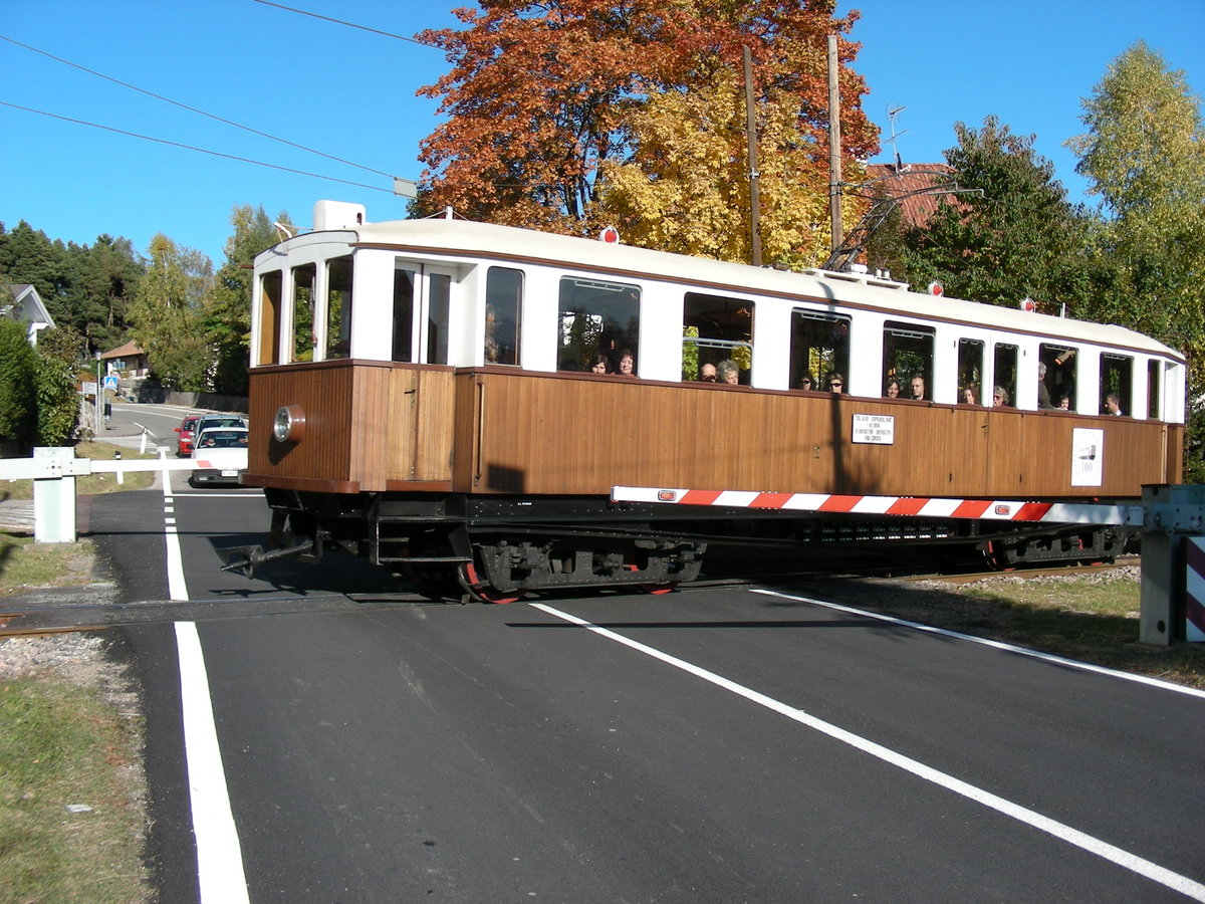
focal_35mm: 38
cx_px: 602
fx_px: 1323
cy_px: 452
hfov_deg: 49.0
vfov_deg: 37.7
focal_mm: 6.3
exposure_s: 1/393
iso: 50
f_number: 4
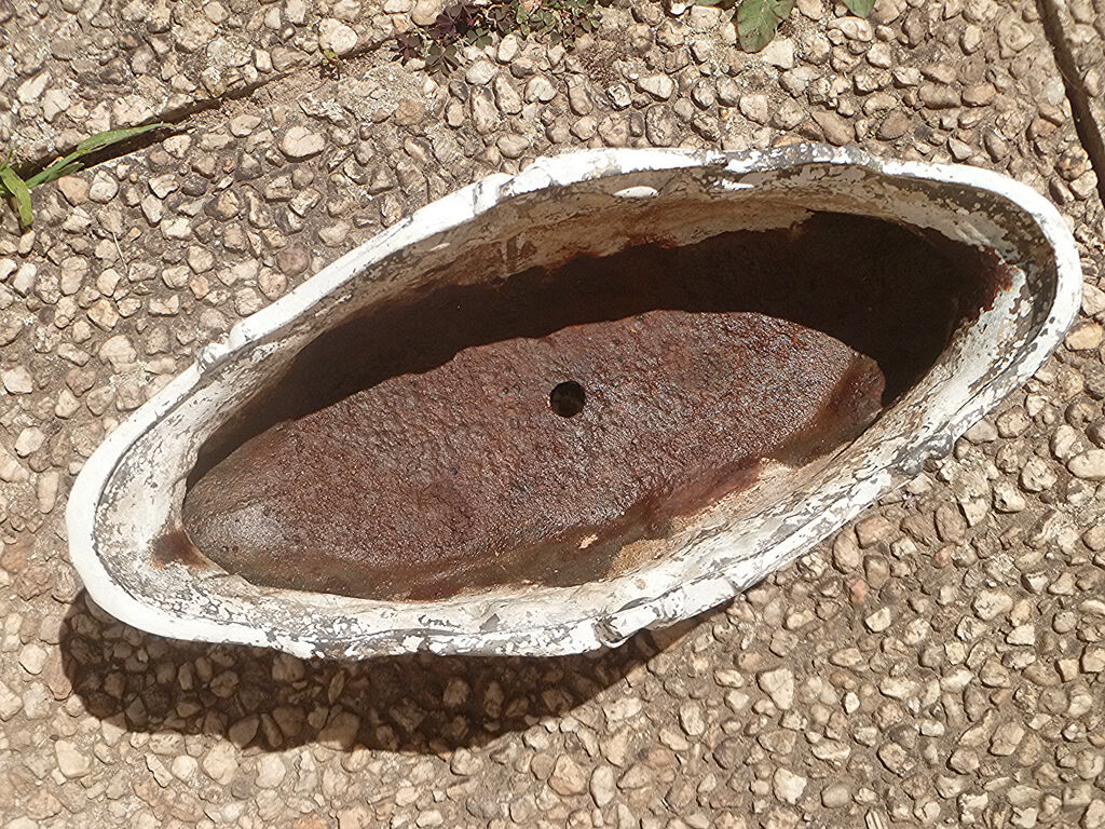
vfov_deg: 30.9
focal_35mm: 47
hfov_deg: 40.4
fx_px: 1500
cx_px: 552
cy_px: 414
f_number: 11
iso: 200
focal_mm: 8.4
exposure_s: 1/200
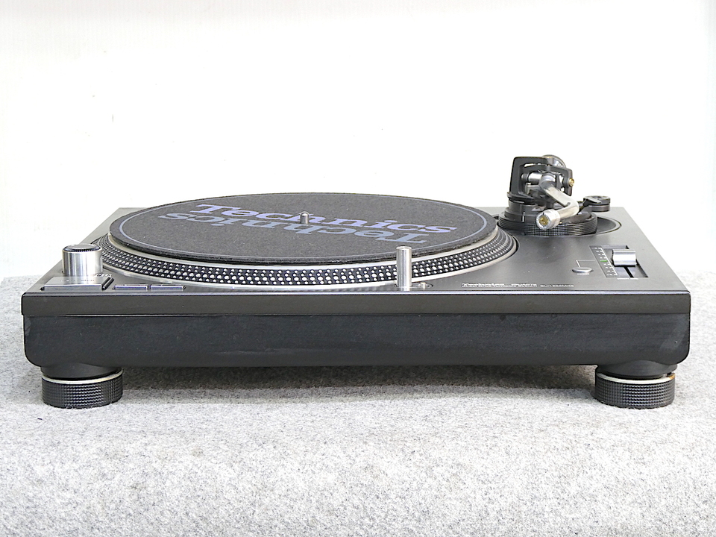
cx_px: 358
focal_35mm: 74
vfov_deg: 19.9
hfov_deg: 26.3
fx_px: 1531
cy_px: 268
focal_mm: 13.2
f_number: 4.6
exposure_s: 1/10
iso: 200
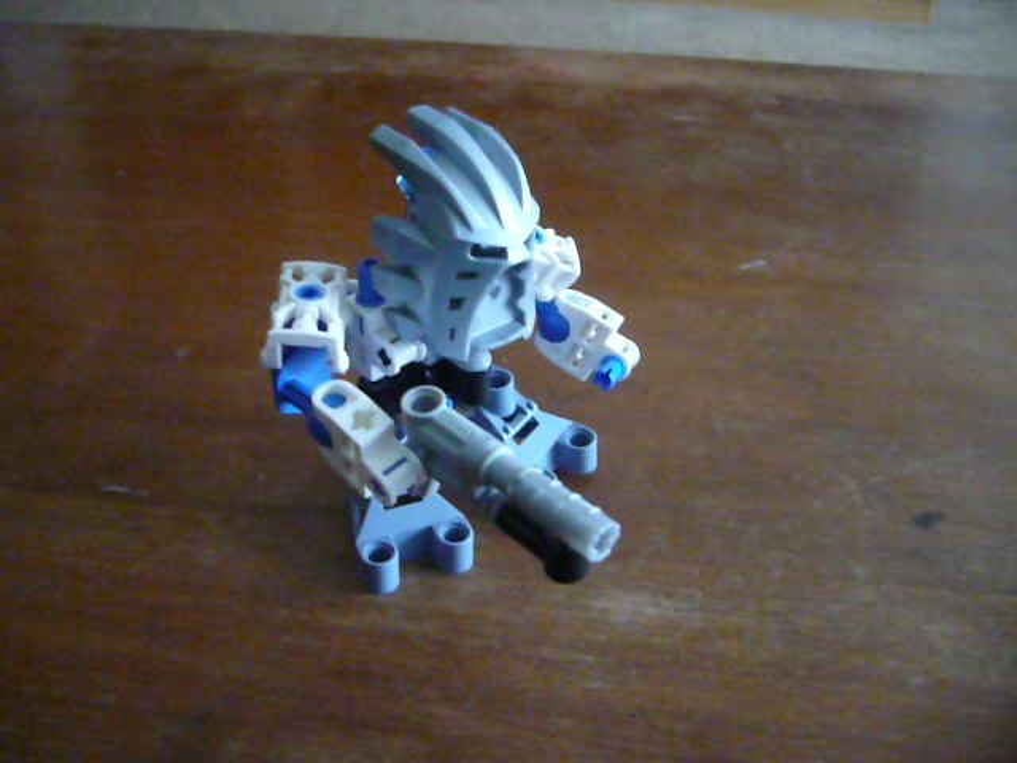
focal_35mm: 35
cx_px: 508
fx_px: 1028
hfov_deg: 52.6
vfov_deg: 40.7
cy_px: 382
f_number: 2.8
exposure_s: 1/30
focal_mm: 5.8
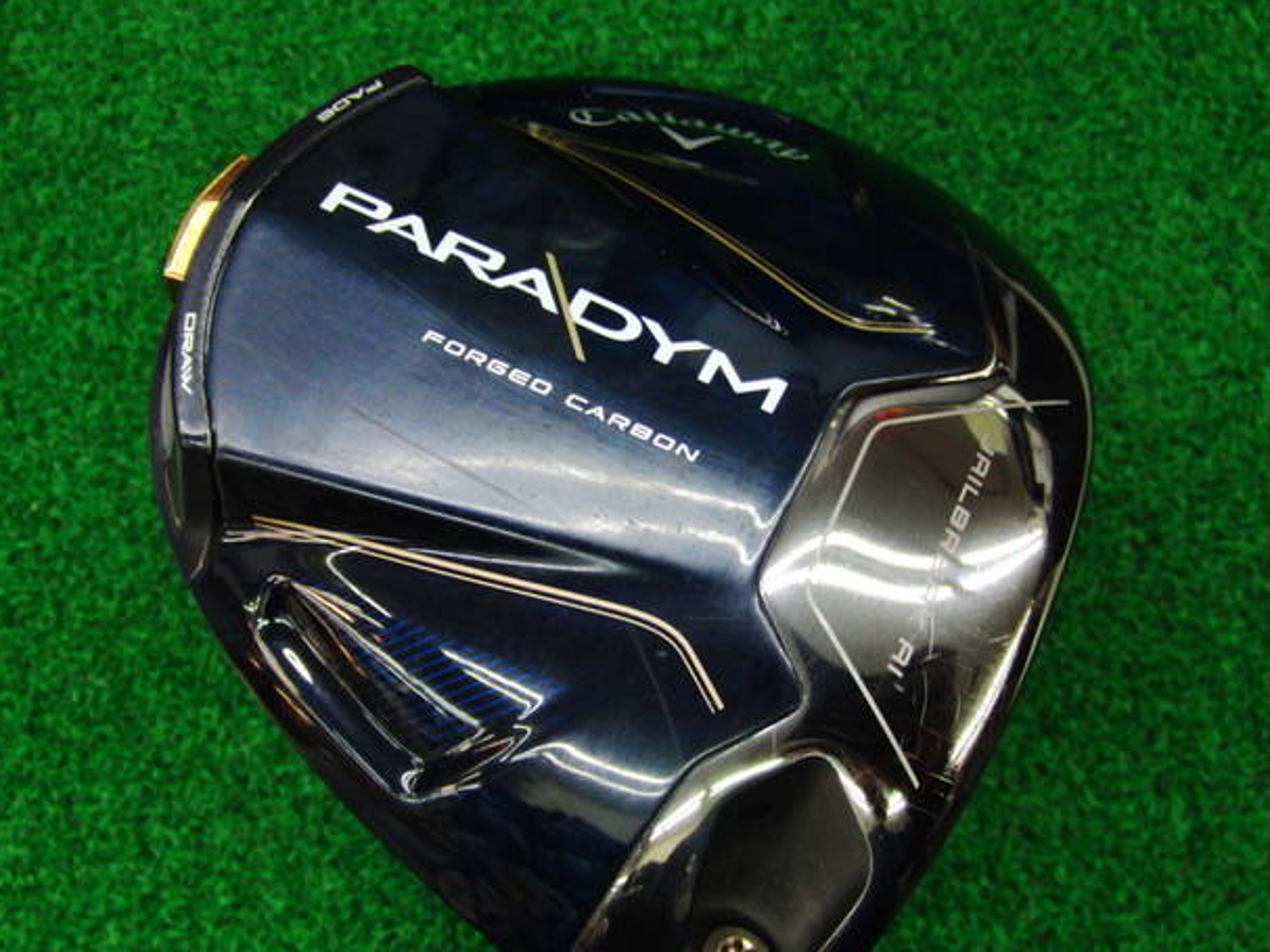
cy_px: 500
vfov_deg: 36.8
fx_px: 1431
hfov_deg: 47.9
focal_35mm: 39
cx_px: 642
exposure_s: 1/50
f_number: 3.6
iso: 400
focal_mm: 6.42
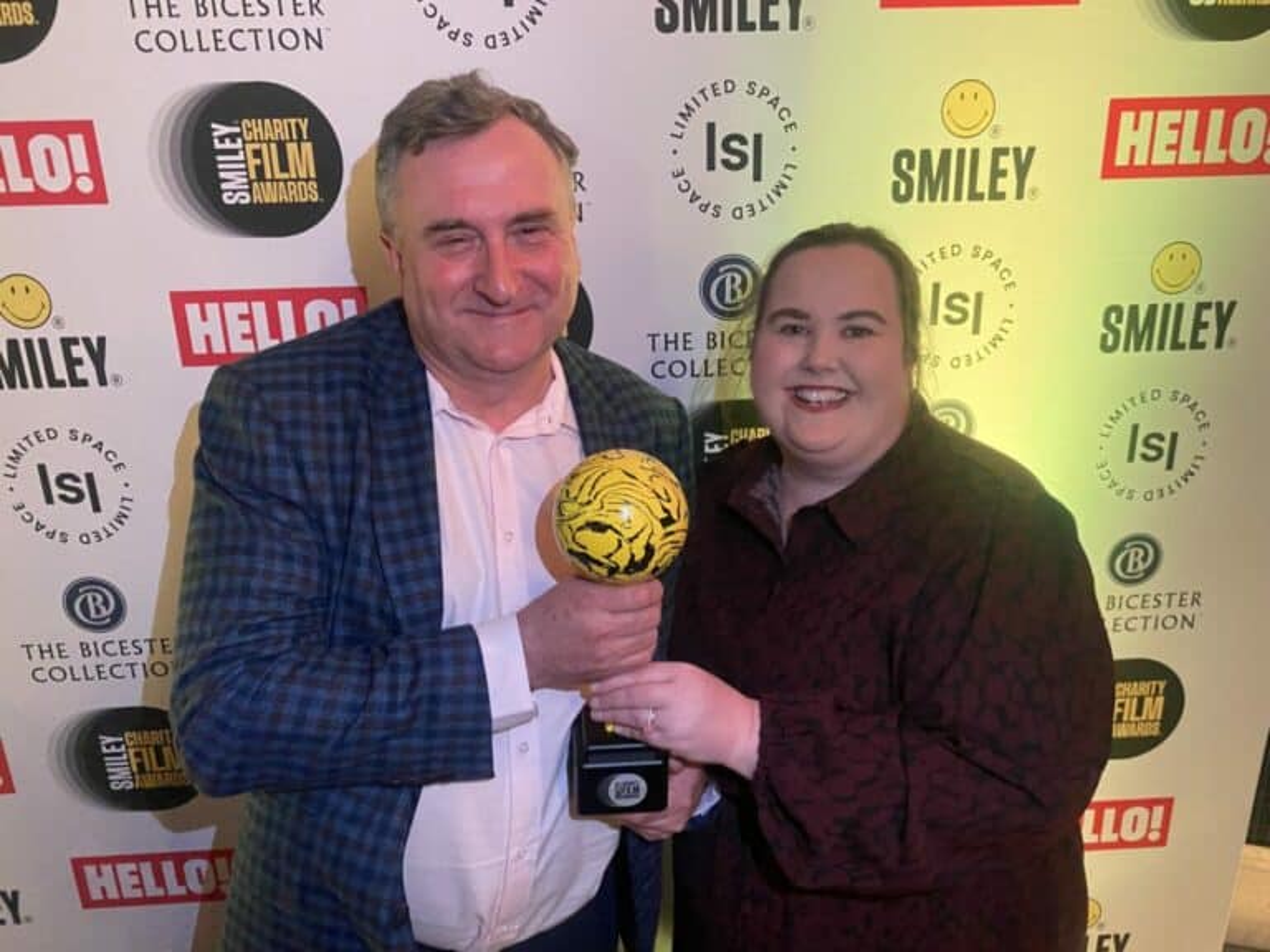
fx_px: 954
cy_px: 476
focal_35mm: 26
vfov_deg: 53.1
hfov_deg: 67.3
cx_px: 635
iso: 640
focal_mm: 4.25
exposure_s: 1/25
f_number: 1.8
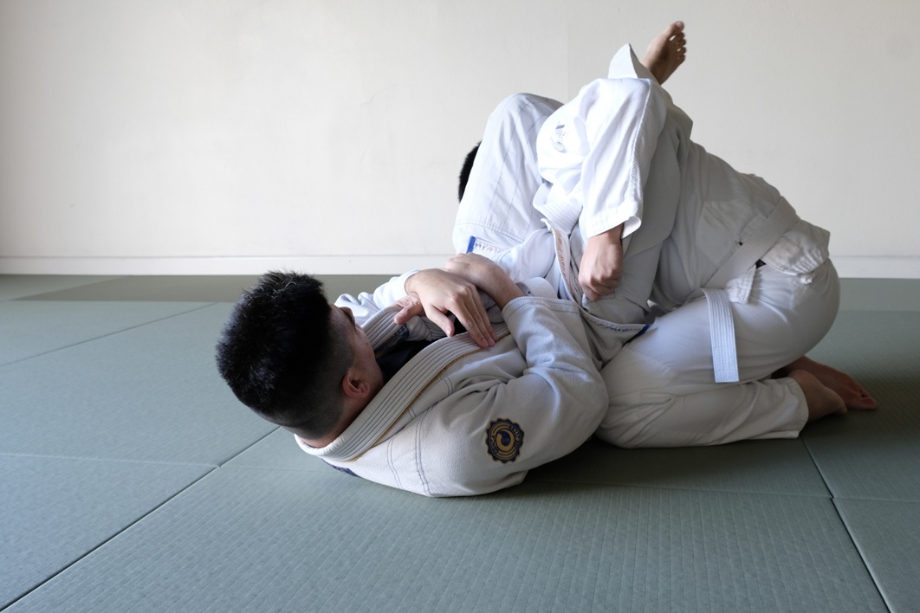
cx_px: 460
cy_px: 306
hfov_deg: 58.7
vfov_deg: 41.1
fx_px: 818
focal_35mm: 32
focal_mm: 21.4
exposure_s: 1/27
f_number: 7.1
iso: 800
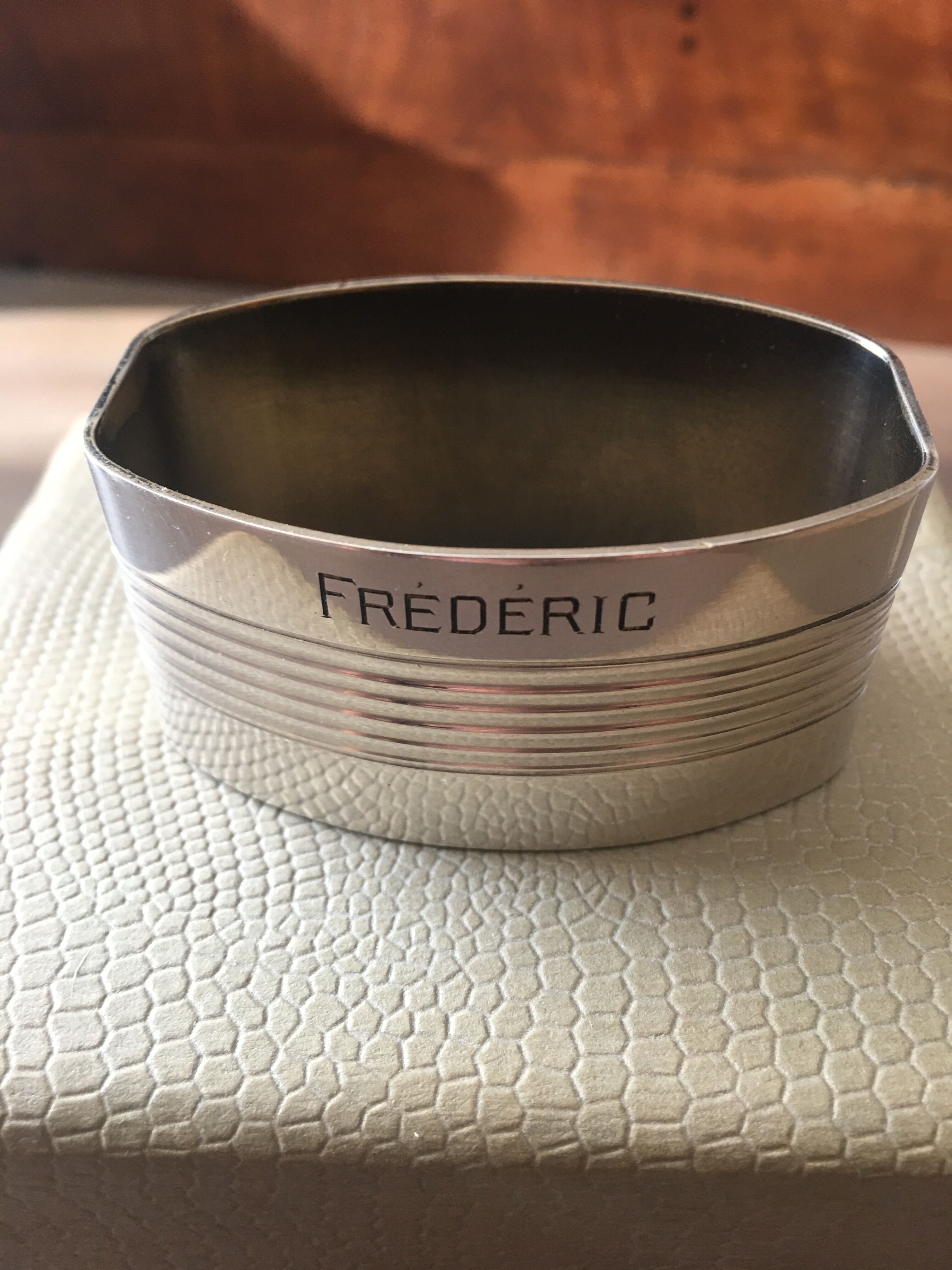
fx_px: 1063
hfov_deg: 48.2
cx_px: 476
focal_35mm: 29
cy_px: 635
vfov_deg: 61.7
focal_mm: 4.15
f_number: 2.2
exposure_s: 1/17
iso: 50
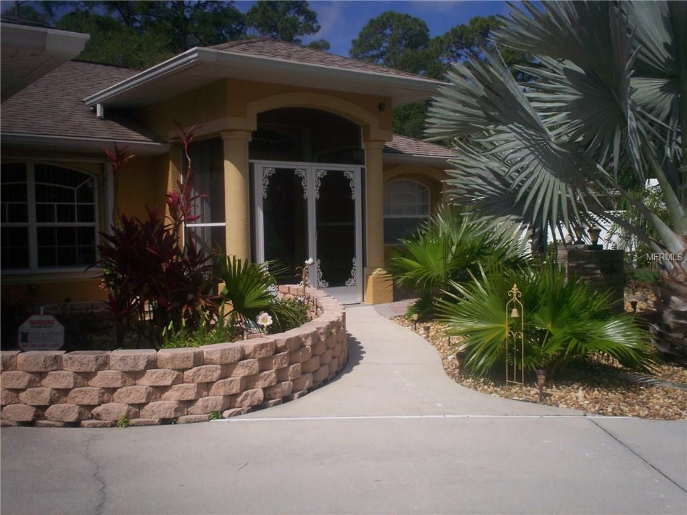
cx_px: 344
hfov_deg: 51.4
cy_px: 258
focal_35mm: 36
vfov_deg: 39.7
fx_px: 714
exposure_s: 1/1318
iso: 100
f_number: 4.5
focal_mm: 6
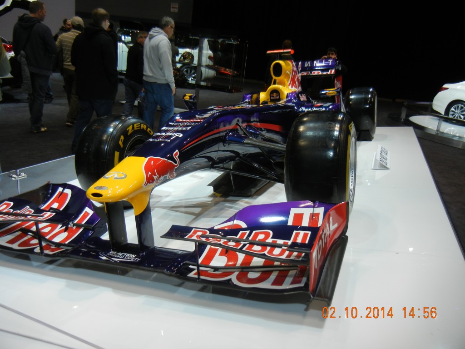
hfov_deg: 60.0
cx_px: 232
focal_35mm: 30
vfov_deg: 46.8
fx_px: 403
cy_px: 174
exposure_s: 1/105
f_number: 3.5
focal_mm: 5.4
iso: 160
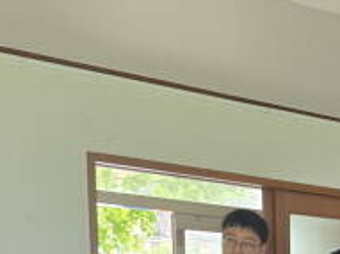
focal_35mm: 77
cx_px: 463
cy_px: 425
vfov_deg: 16.6
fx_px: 756
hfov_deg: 22.3
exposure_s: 1/120
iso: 320
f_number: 1.7
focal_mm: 6.3
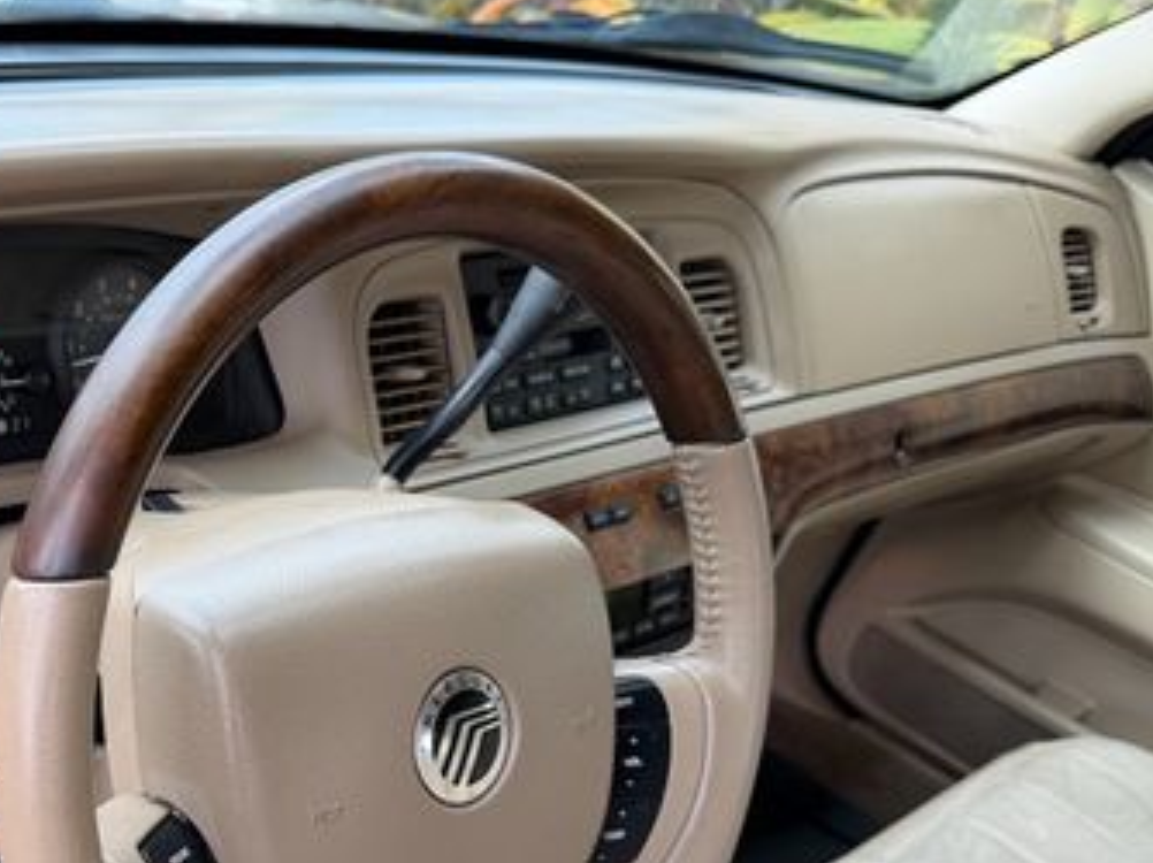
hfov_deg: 40.1
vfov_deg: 30.6
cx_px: 280
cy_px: 704
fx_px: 1531
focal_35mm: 46
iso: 80
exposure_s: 1/265
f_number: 1.78
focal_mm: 6.76
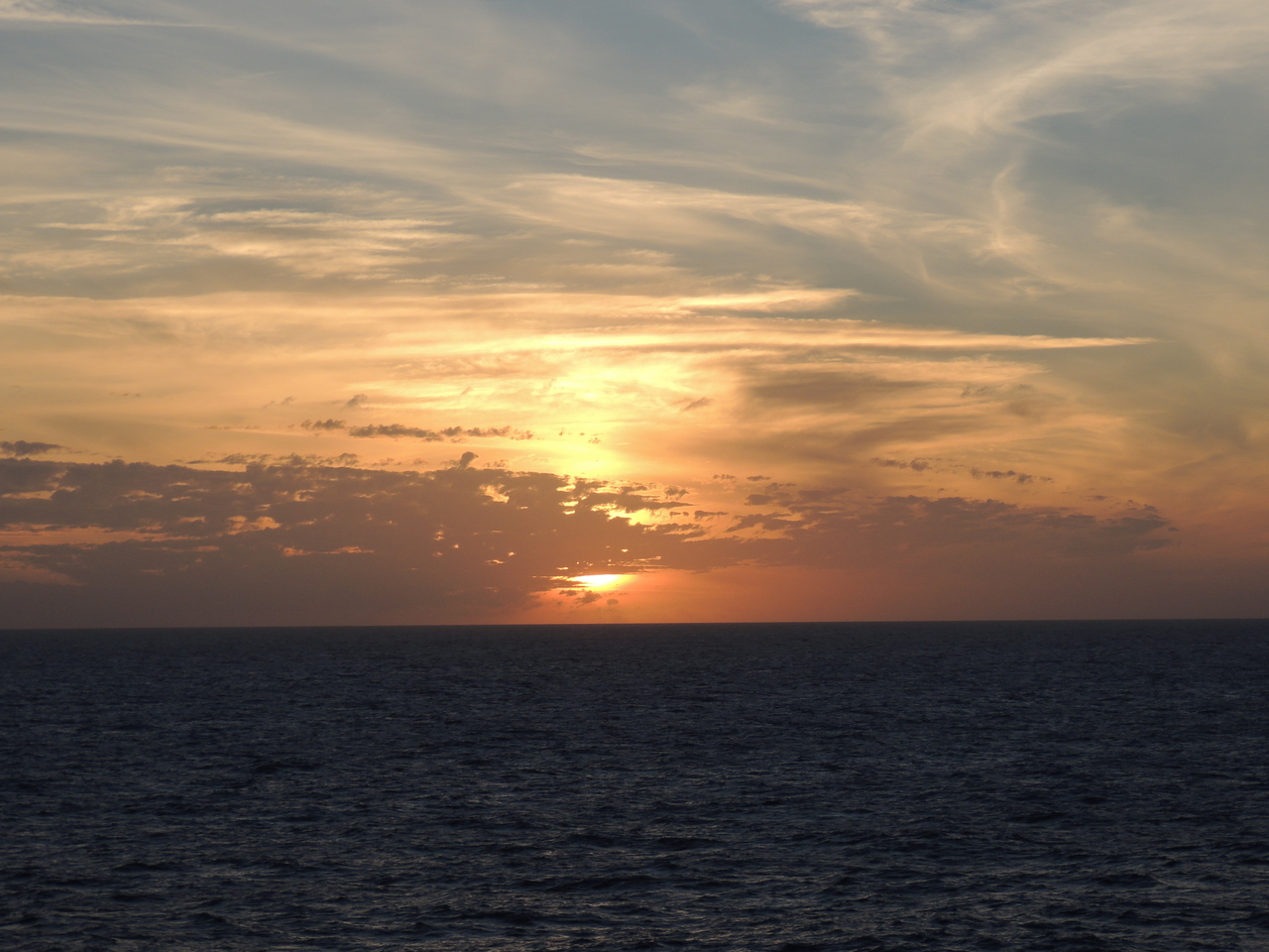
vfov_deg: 14.8
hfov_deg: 19.6
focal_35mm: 100
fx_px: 3666
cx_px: 634
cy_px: 476
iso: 100
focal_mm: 17.8
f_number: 4.1
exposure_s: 1/500
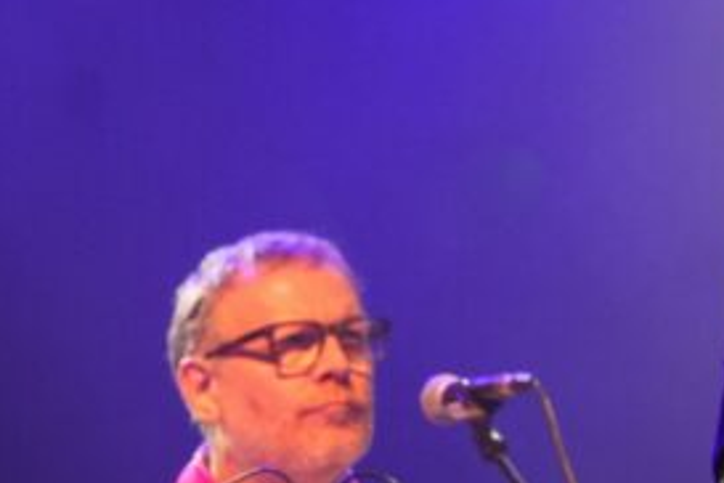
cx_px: 1008
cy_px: -106
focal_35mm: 291
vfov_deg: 4.7
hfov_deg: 7.0
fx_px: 5860
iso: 1000
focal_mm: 69
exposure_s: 1/125
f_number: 5.6
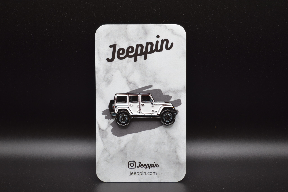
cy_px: 96
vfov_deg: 22.6
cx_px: 144
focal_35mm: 60
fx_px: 480
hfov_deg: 33.4
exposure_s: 1/125
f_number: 4.8
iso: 360
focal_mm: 40
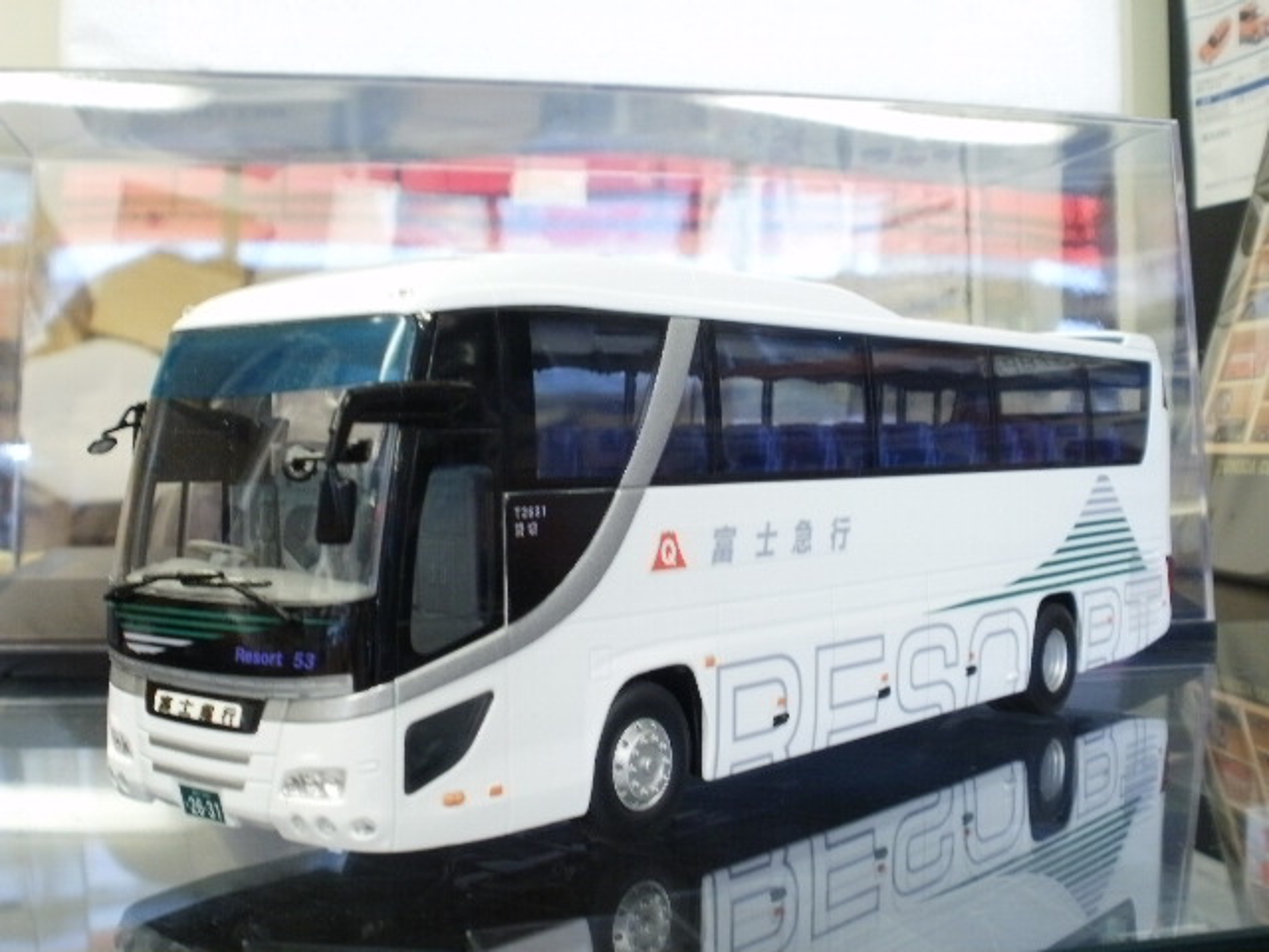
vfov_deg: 32.9
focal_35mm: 44
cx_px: 634
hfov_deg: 42.9
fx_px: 1613
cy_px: 476
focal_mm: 7.7
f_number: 4
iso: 125
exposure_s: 1/10
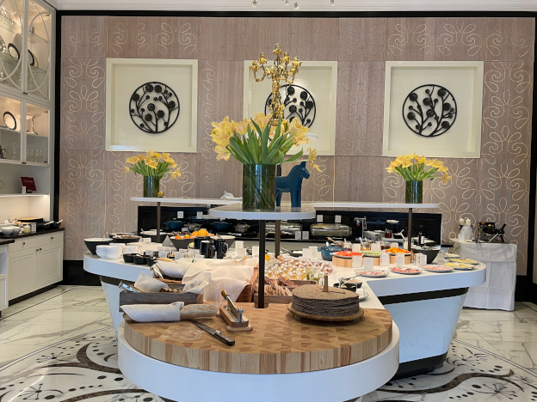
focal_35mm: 28
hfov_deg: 63.4
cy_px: 202
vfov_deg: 49.7
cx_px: 276
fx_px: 434
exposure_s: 1/50
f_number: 1.6
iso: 80
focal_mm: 4.2
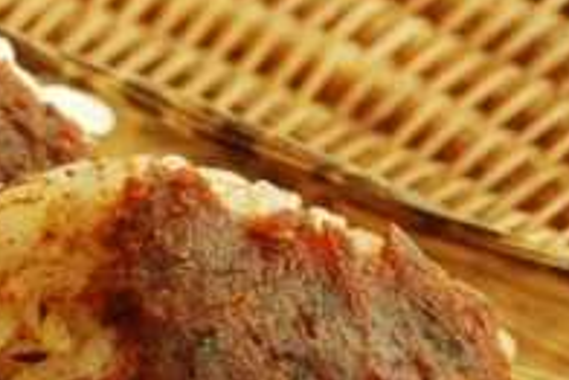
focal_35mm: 332
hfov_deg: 6.2
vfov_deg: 4.1
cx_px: -52
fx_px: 5251
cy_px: 319
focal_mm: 62
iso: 100
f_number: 8
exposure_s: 1/6
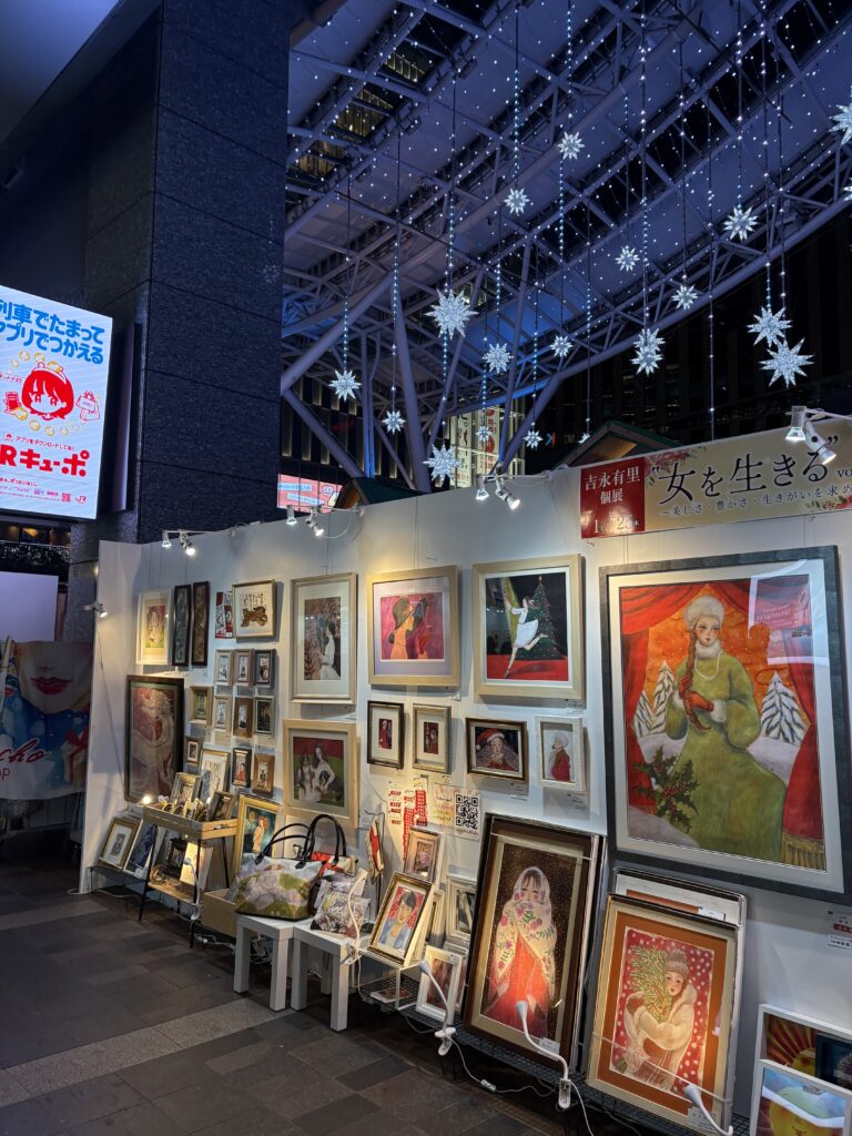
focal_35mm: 26
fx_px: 853
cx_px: 426
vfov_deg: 67.3
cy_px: 568
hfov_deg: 53.1
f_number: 1.6
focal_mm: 5.96
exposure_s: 1/120
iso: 125
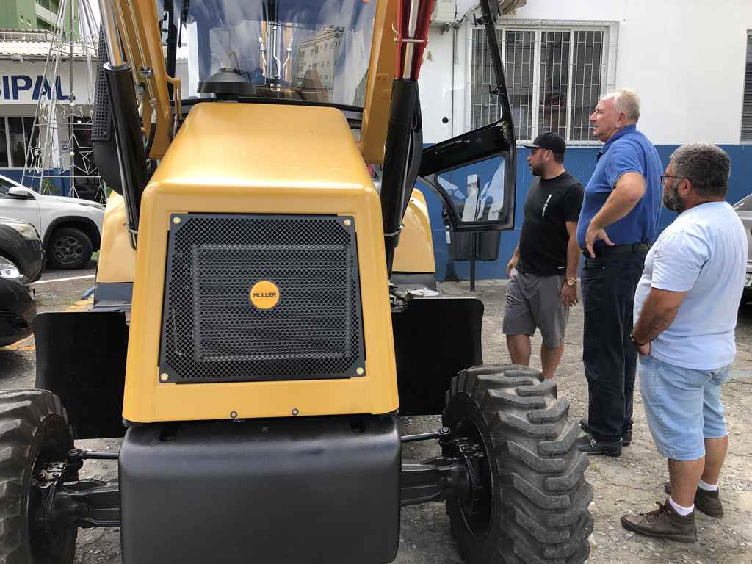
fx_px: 608
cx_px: 376
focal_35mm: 28
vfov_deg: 49.7
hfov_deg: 63.4
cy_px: 282
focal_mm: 3.99
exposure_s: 1/372
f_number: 1.8
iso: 20
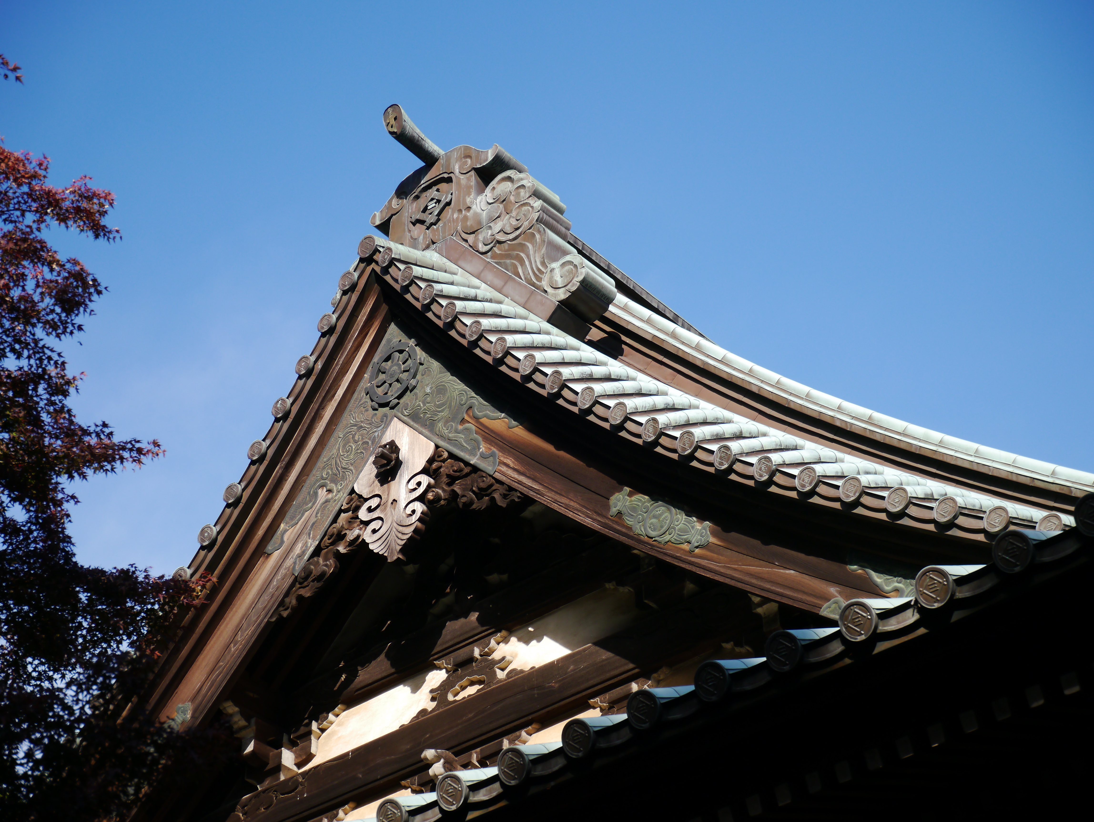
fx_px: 2656
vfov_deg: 17.6
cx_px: 547
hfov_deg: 23.3
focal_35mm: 84
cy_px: 411
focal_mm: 42
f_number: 5.6
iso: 160
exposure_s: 1/320
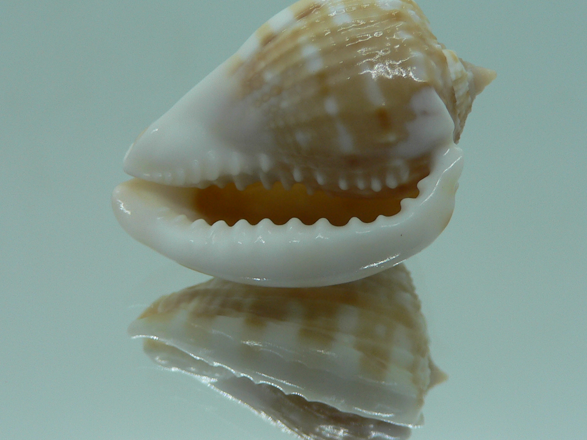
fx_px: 780
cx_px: 305
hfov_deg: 41.2
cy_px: 203
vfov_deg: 31.5
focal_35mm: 46
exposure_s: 1/60
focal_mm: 4.6
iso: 80
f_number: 2.8
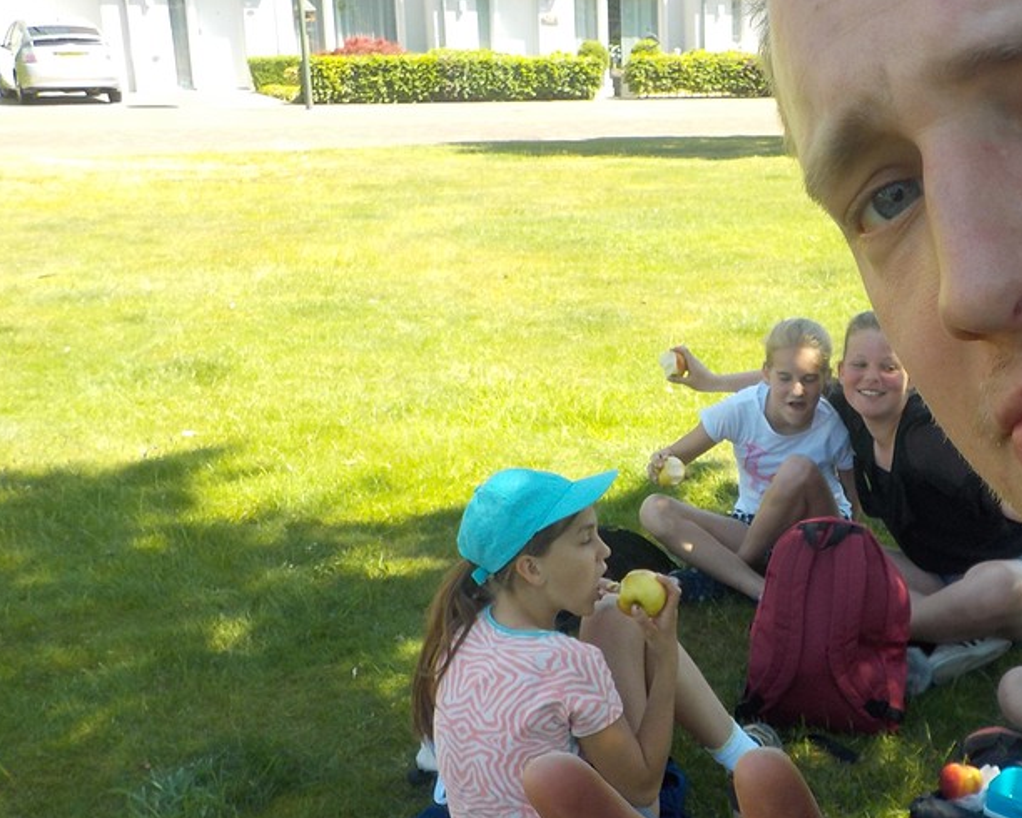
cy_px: 449
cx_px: 818
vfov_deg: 30.8
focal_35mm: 49
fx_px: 1483
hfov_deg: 36.7
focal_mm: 4.1
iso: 125
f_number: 3.3
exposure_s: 1/250
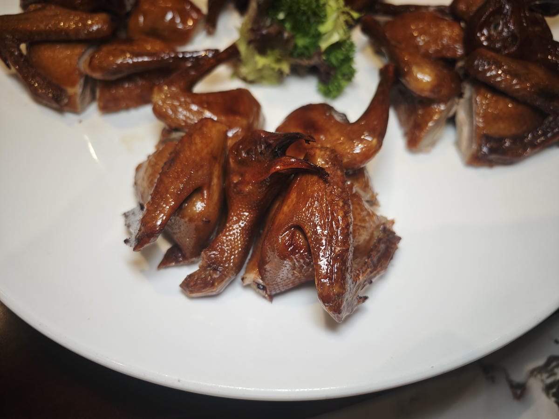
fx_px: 371
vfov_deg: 58.9
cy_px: 210
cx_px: 280
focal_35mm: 23
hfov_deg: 73.9
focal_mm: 8.72
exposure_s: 1/100
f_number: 2
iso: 200
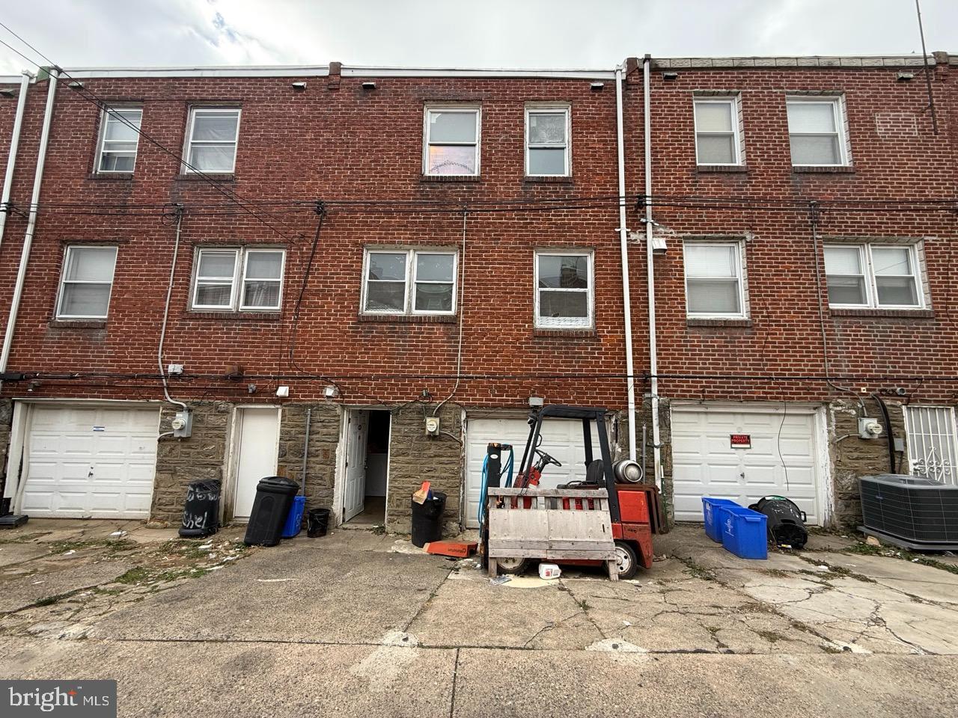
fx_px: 387
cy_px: 359
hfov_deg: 102.1
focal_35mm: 14
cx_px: 479
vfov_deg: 85.7
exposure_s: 1/237
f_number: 2.2
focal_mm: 2.22
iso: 50
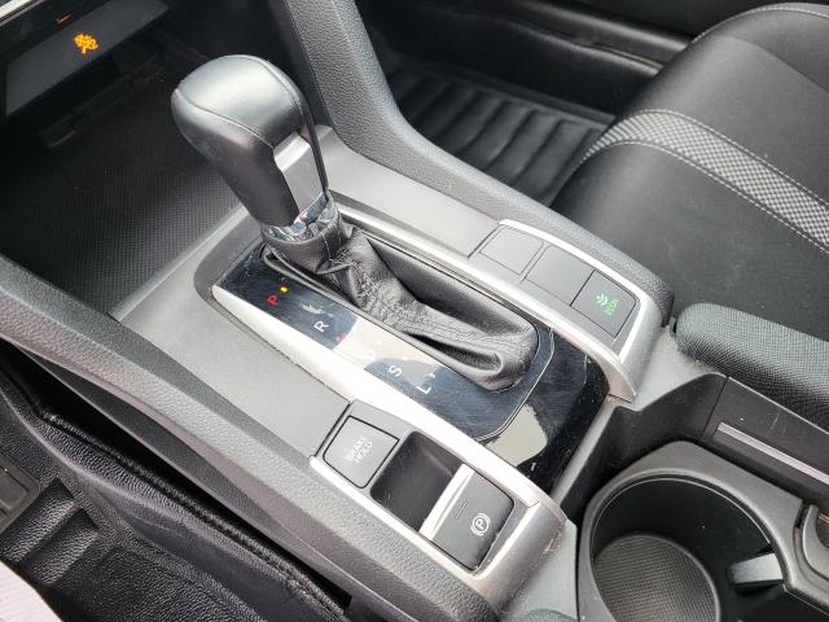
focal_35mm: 26
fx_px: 623
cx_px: 414
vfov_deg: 53.1
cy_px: 311
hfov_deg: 67.3
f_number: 1.8
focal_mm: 5.4
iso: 160
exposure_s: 1/120
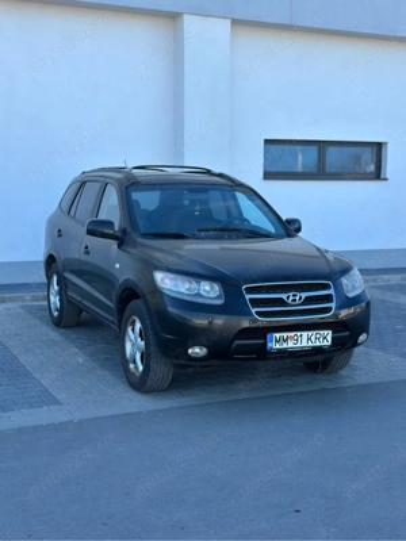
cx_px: 203
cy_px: 270
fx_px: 751
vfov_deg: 39.7
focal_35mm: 48
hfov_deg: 30.3
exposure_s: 1/1107
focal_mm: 6.86
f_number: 1.78
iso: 80
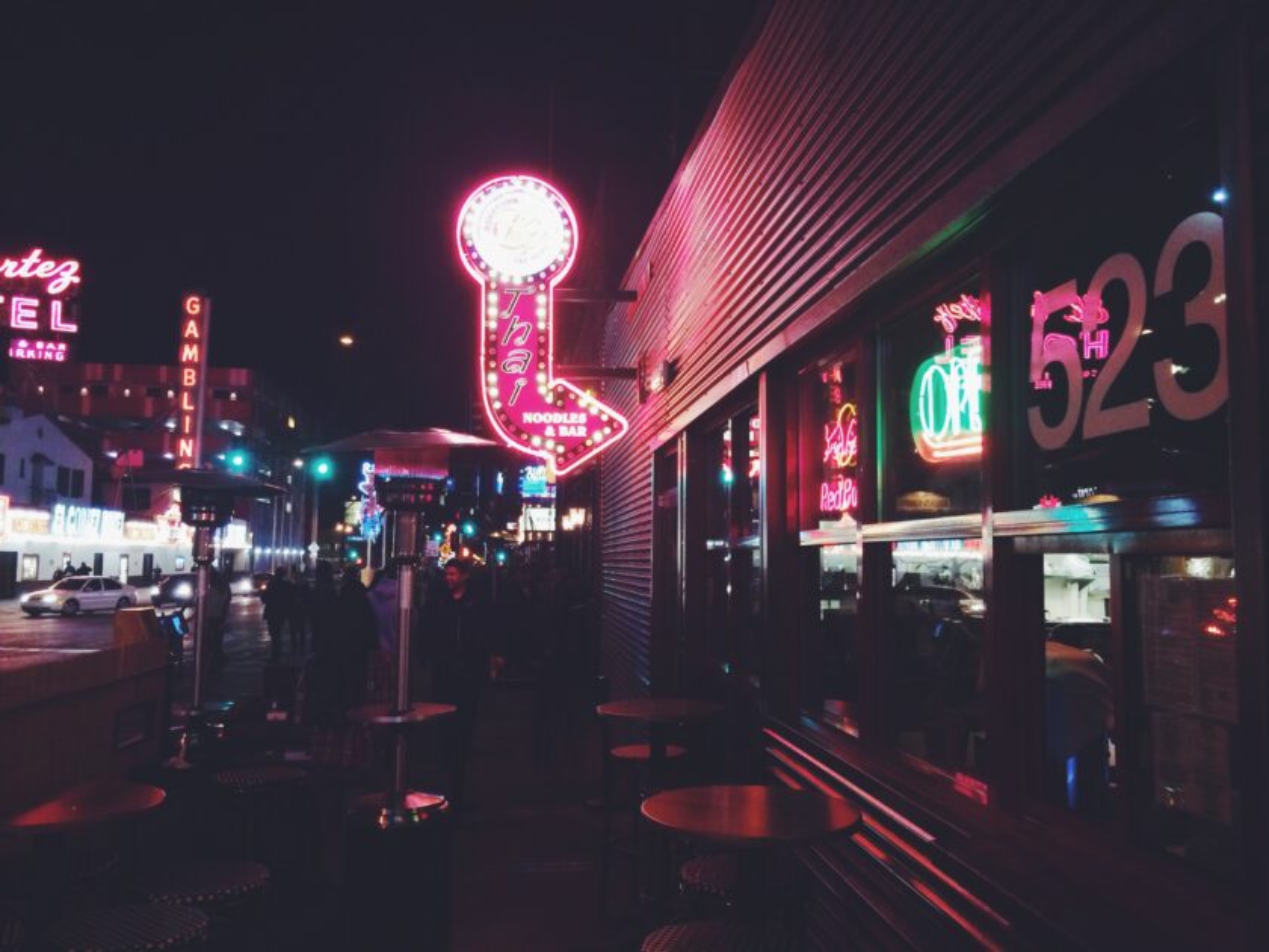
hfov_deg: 60.0
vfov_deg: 46.8
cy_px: 476
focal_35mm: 30
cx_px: 634
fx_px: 1100
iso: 160
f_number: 2.2
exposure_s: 1/30
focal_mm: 4.12
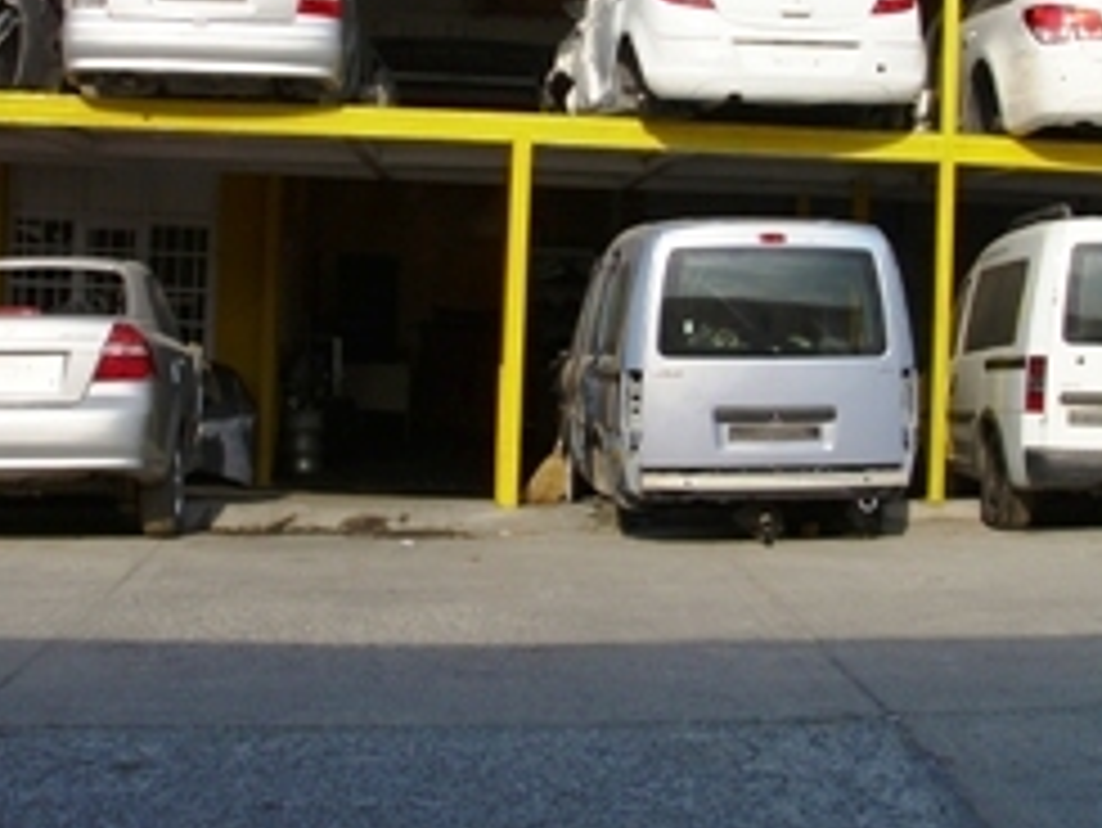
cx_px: 720
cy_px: 180
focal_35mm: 64
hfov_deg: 30.1
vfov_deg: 22.7
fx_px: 2038
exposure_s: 1/469
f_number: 4.3
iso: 50
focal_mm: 6.2
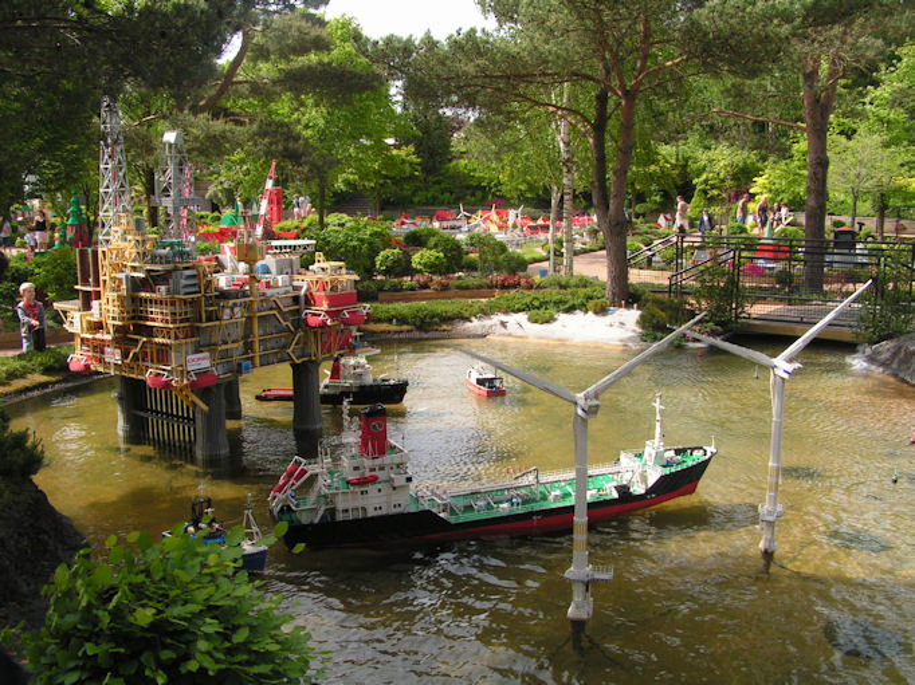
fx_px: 1004
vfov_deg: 37.7
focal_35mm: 38
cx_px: 458
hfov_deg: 49.0
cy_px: 342
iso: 50
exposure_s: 1/125
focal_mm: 6.3
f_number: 5.6
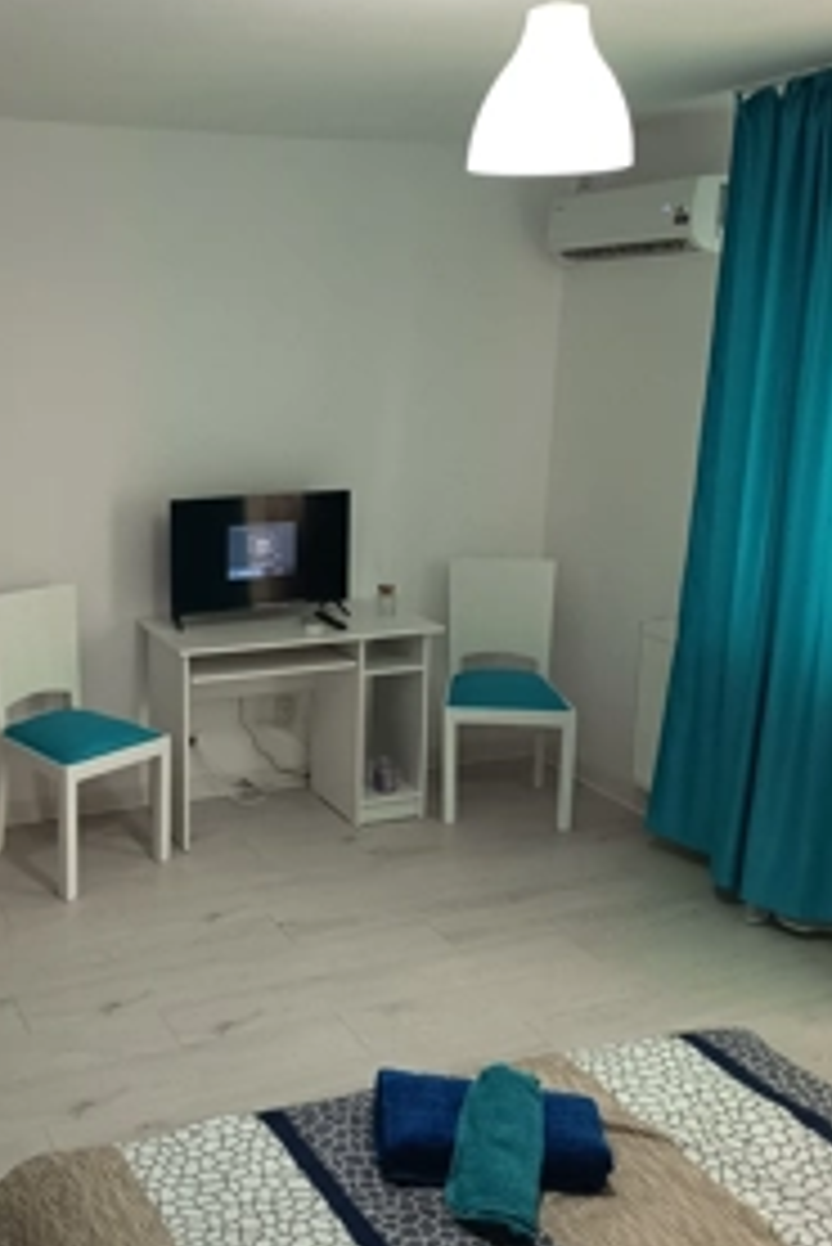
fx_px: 1246
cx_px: 184
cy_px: 567
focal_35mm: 36
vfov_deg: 53.0
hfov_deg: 35.9
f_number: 1.7
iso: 354
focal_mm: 5.27
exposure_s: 1/50
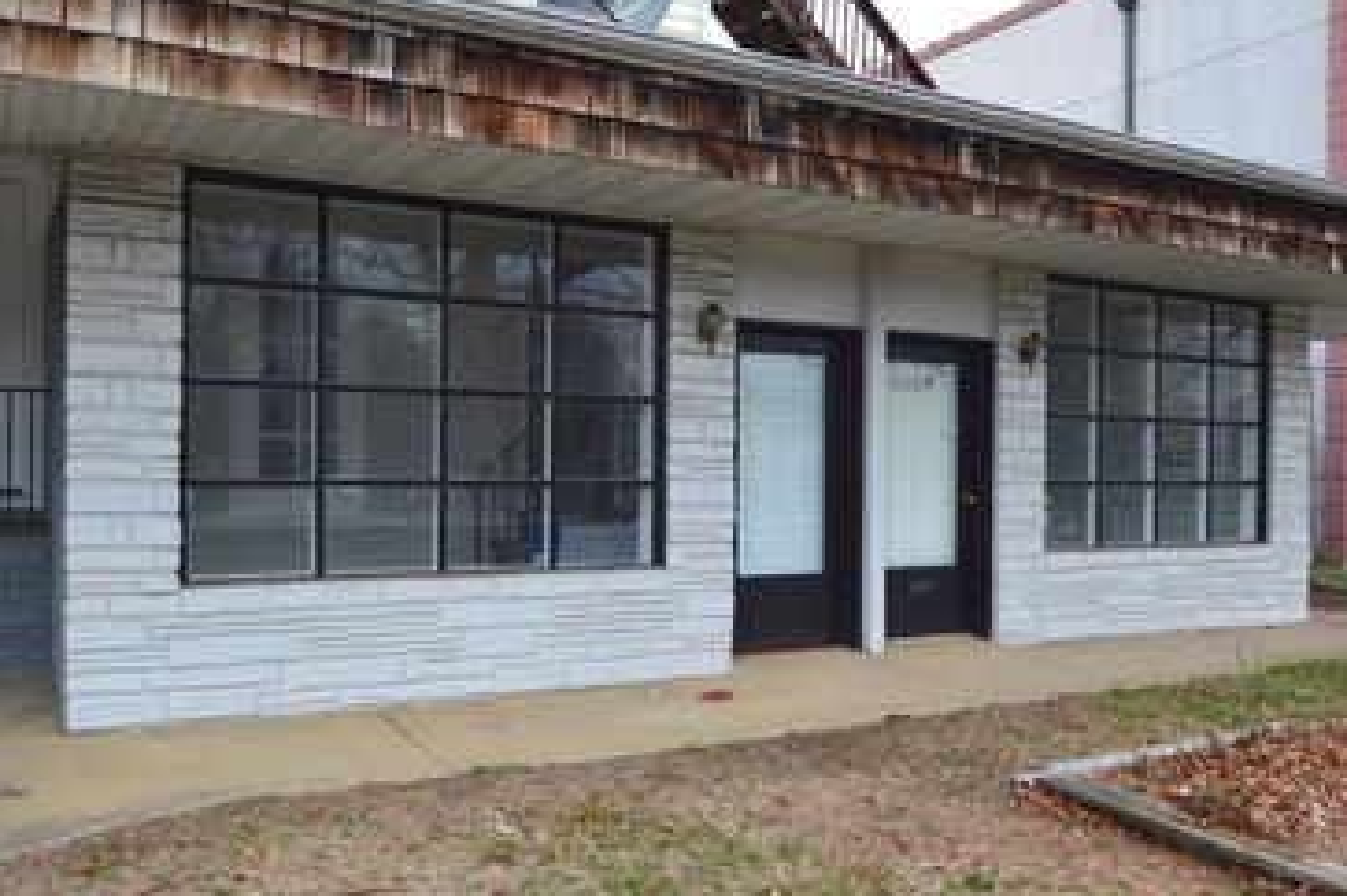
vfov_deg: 39.9
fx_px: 1234
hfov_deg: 56.4
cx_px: 859
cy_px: 476
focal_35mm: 33
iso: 160
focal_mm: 16
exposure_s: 1/125
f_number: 5.6
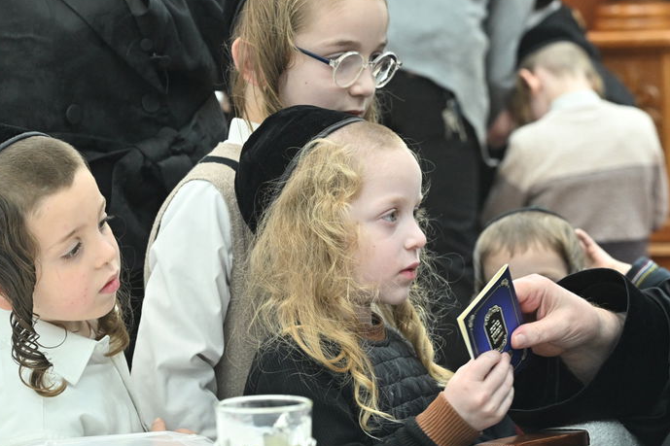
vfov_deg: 7.5
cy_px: 213
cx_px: 667
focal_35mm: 183
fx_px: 3405
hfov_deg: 11.1
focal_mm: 90
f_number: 5.6
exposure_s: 1/200
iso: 1600
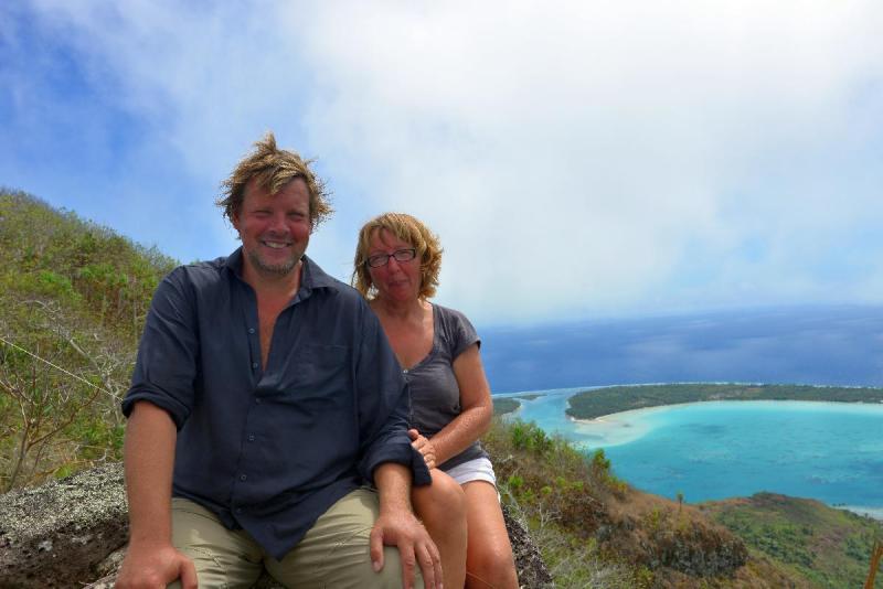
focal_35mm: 31
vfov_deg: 42.4
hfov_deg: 60.3
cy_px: 294
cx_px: 442
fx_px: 761
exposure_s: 1/400
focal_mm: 31
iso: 200
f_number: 11
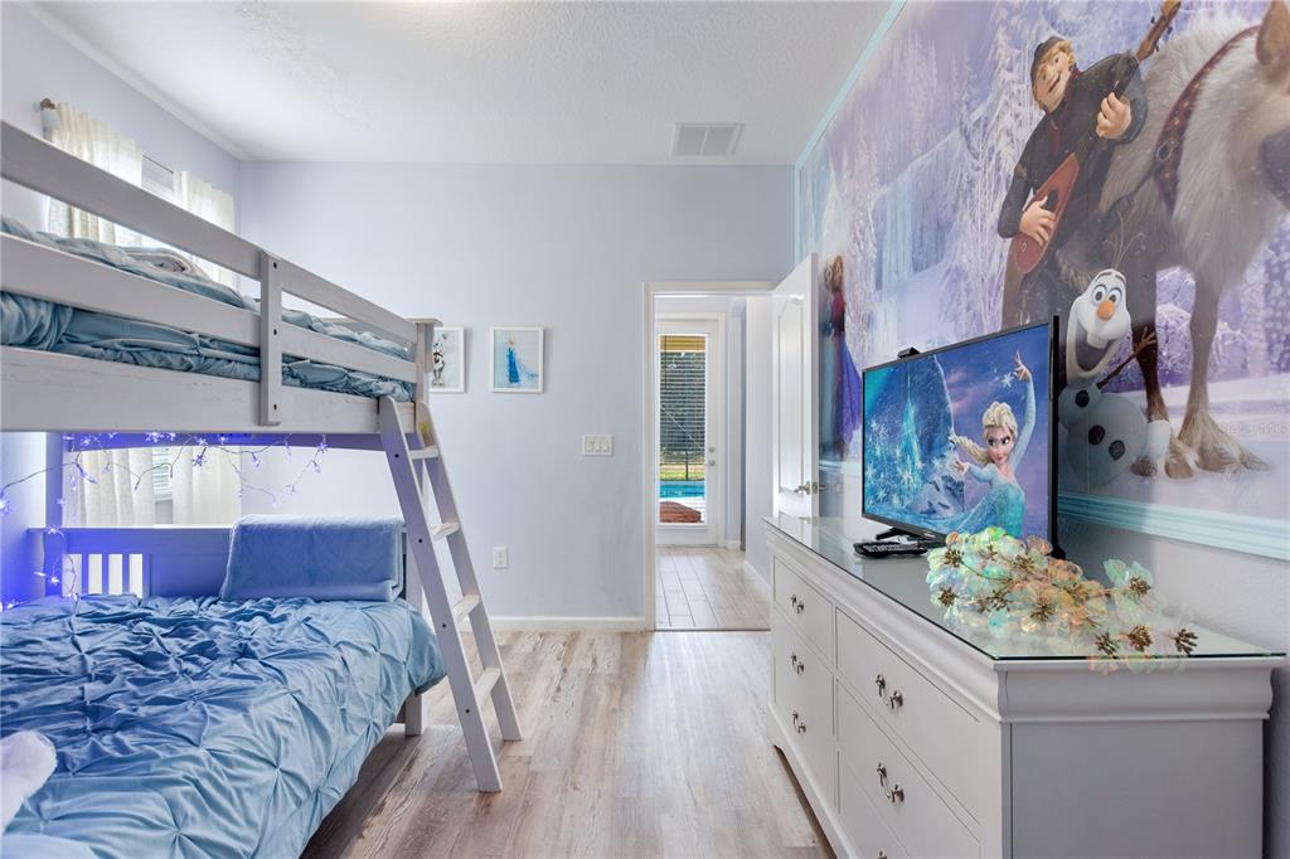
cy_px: 430
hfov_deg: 100.4
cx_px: 645
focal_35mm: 15
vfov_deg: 77.3
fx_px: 537
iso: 400
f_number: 4.5
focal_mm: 10
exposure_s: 1/6
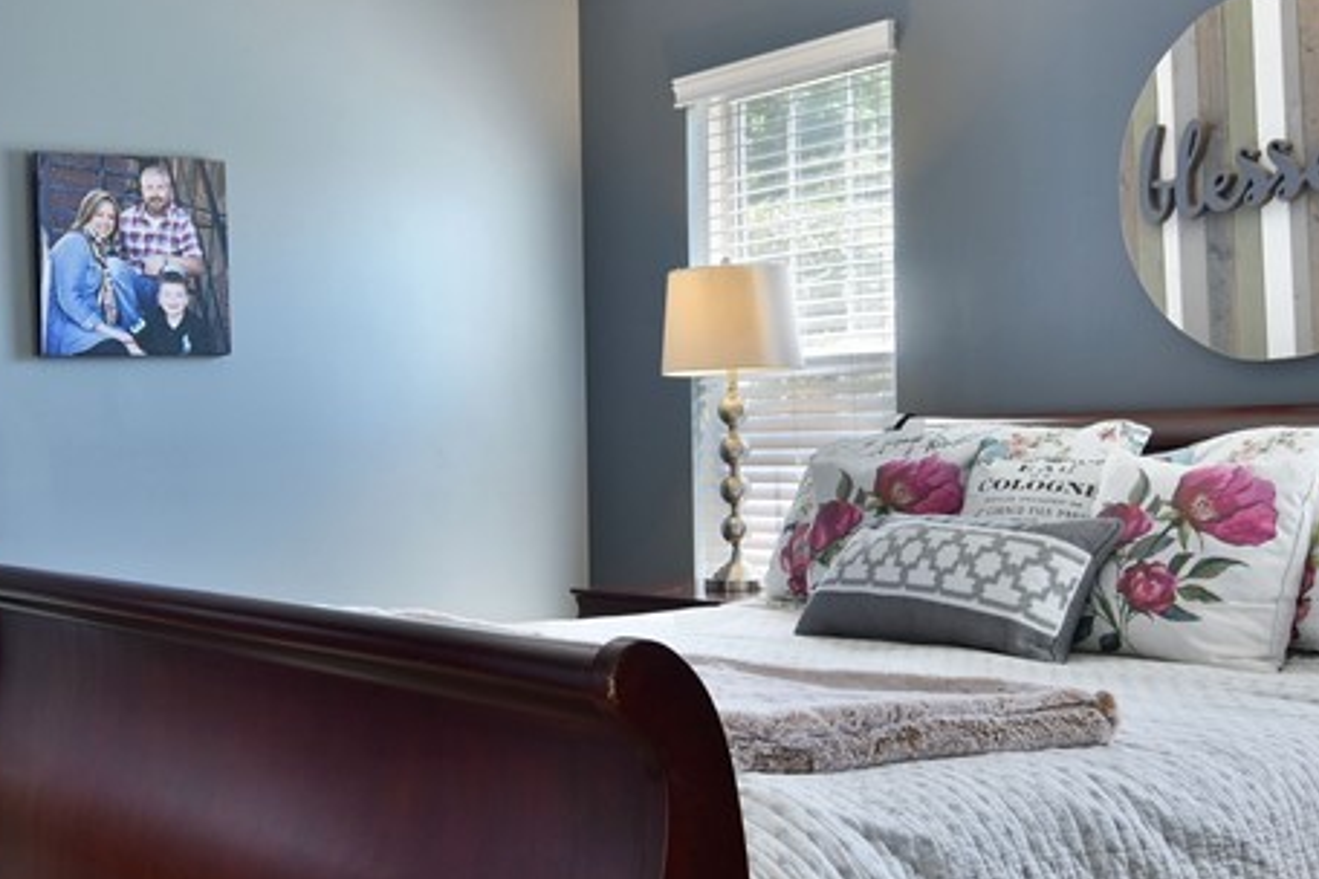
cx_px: 509
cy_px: 428
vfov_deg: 27.0
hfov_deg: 39.4
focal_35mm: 50
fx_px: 1832
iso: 200
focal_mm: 14
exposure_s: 1/10
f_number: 4.5
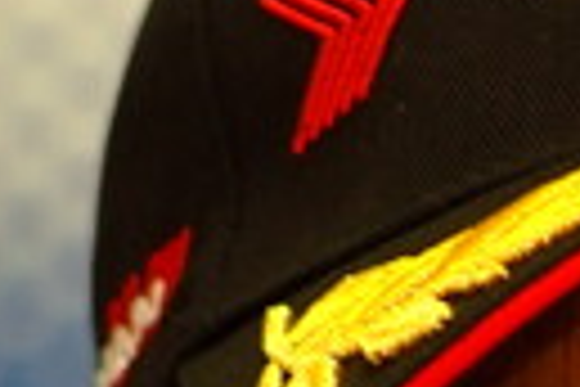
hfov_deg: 1.4
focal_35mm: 1509
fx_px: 24310
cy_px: 765
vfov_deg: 0.9
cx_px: 692
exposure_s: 1/125
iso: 800
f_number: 2.8
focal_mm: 180
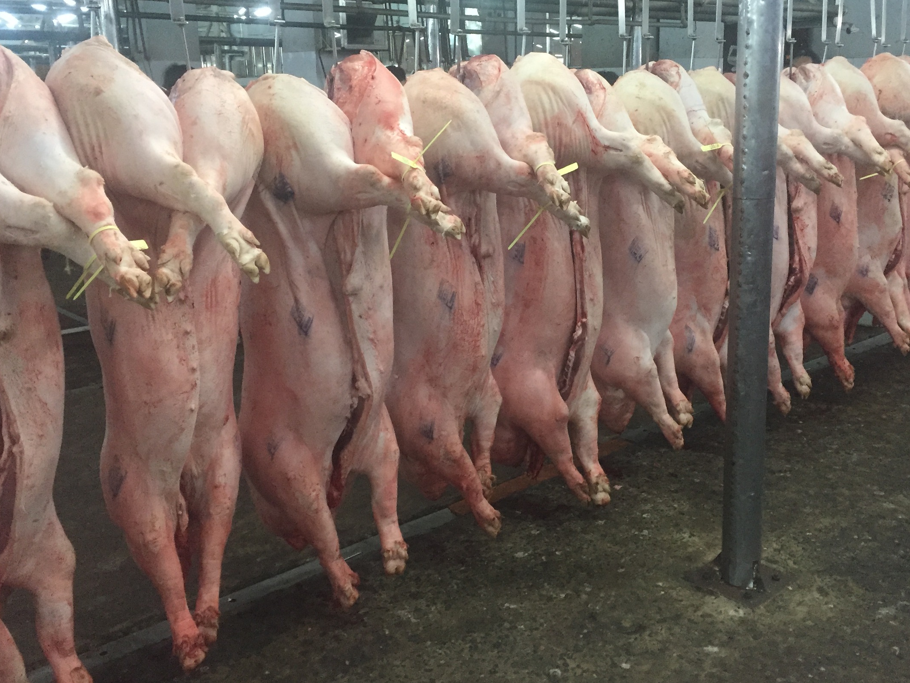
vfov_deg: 40.6
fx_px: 920
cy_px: 296
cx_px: 505
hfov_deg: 52.5
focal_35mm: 35
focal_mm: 4.15
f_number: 2.2
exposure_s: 1/33
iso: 250
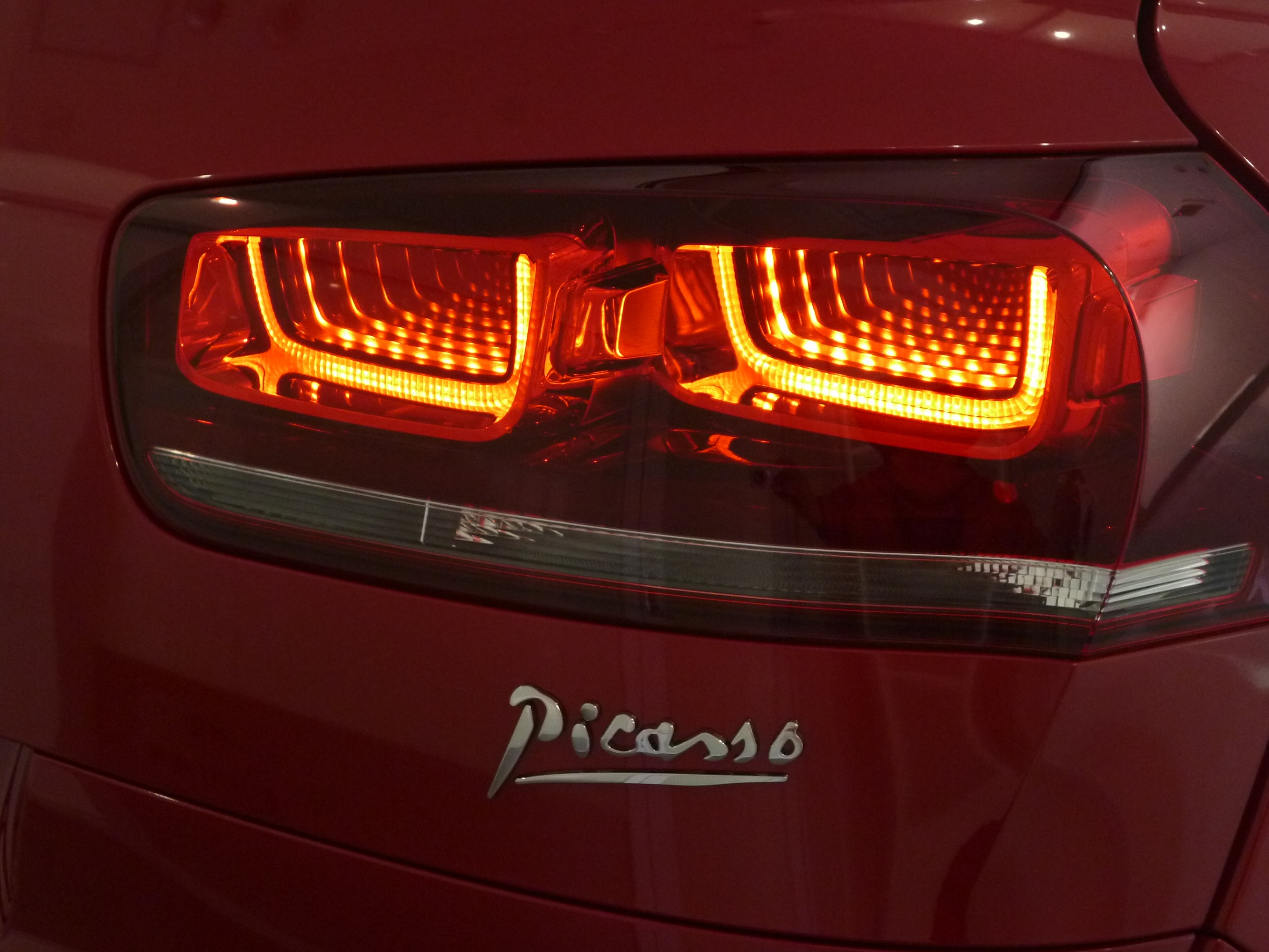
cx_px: 634
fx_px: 2310
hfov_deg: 30.7
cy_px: 476
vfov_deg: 23.3
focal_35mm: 63
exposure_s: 1/40
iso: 400
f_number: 4.7
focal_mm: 11.2
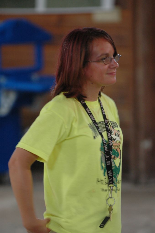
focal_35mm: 240
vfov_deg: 8.6
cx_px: 78
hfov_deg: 5.7
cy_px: 116
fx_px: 1554
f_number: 2.8
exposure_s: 1/30
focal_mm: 160
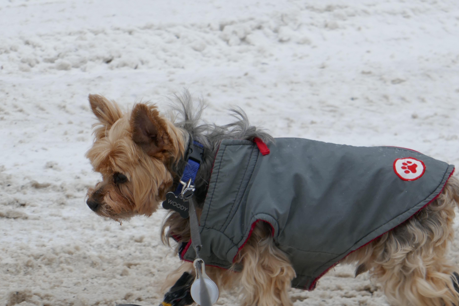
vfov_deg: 5.2
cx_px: 243
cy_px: 218
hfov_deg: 7.8
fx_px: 3366
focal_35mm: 264
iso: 125
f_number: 5.9
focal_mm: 65.4
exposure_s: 1/160
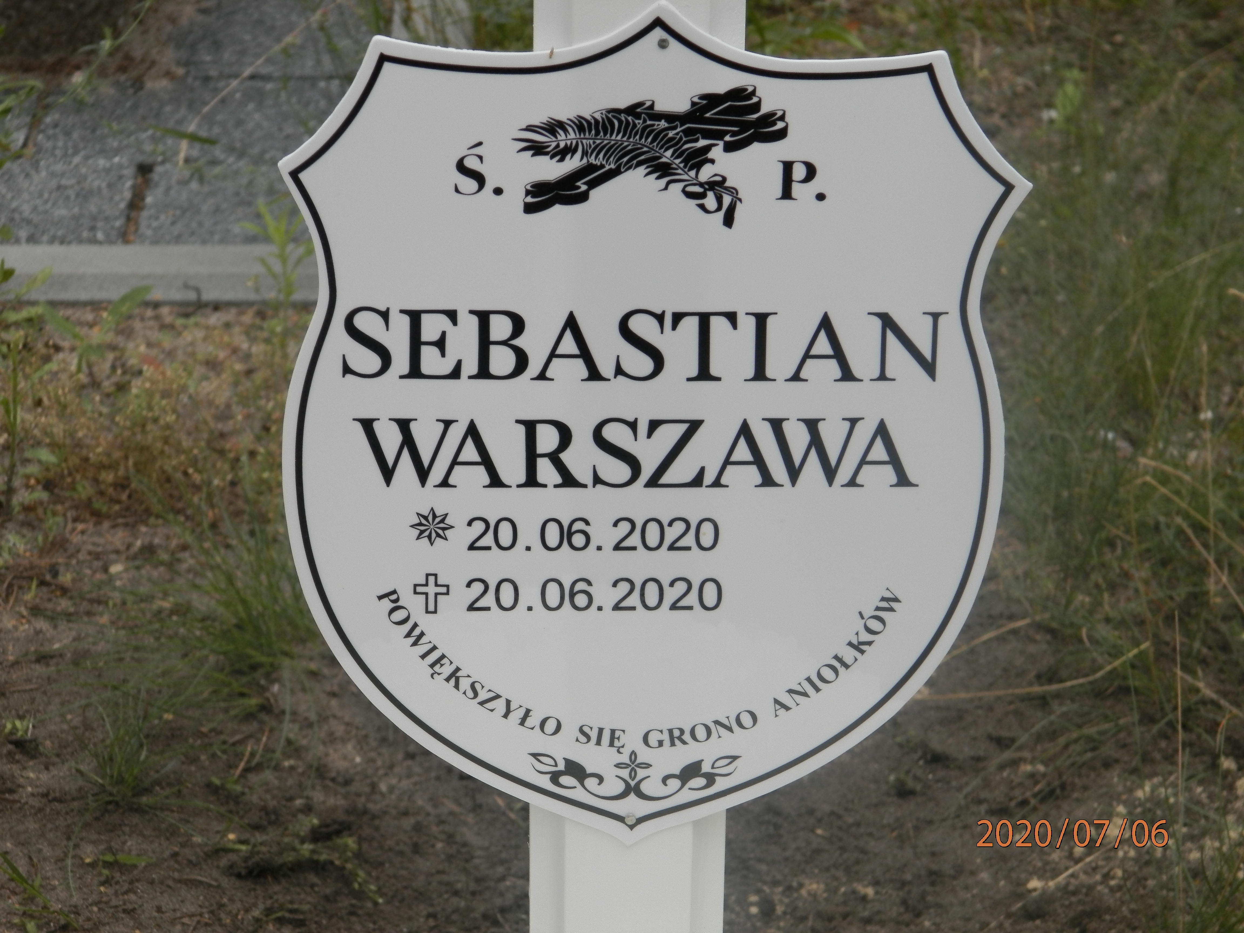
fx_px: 4744
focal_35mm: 132
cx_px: 622
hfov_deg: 14.9
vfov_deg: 11.2
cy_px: 466
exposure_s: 1/160
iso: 100
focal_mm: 23.6
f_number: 4.7
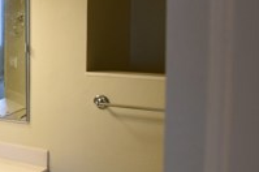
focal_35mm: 58
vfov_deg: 23.0
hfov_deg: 24.4
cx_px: -155
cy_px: 36
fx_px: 417
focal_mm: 12
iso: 400
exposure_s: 1/80
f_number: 4.5
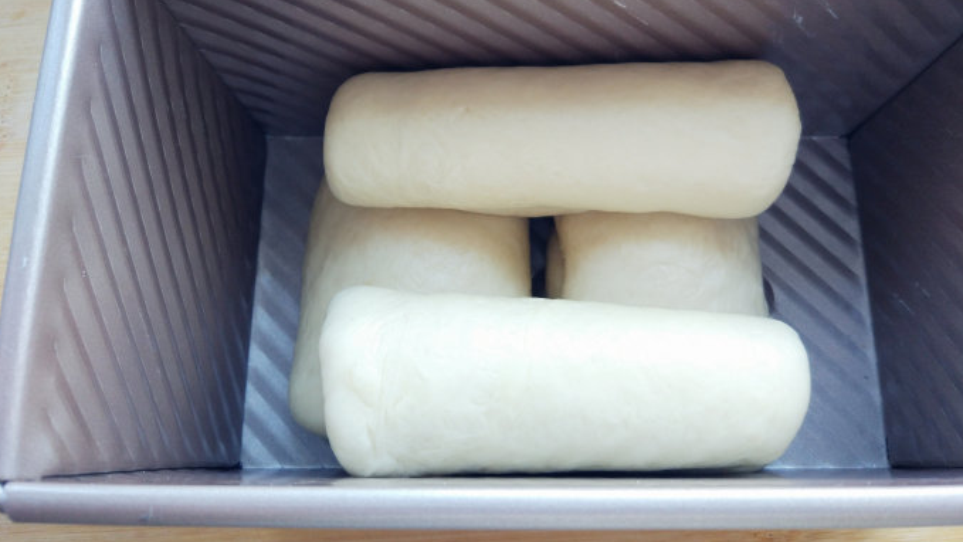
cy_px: 225
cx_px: 479
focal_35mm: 31
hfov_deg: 62.6
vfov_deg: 37.7
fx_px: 792
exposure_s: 1/50
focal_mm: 4.26
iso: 231
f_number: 2
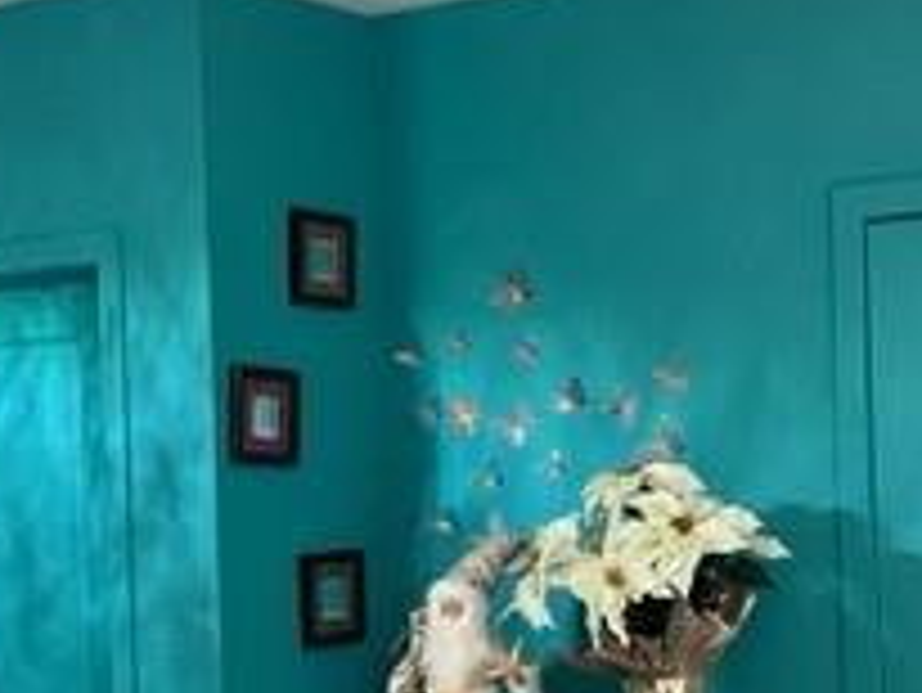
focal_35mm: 81
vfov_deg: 18.1
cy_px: 558
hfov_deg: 24.1
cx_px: 508
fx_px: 2159
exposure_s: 1/60
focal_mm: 5.7
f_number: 1.5
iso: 160
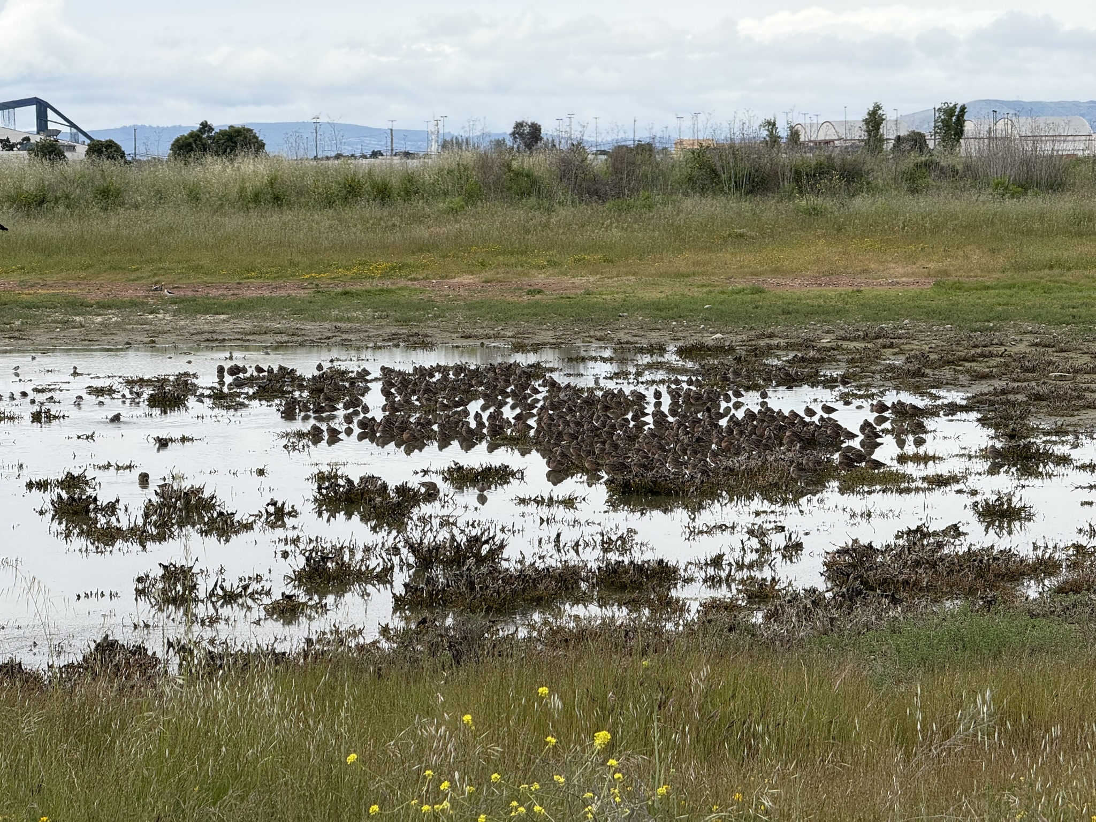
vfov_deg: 12.3
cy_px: 411
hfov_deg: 16.4
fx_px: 3799
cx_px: 548
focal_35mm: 120
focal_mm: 15.66
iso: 50
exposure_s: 1/1481
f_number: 2.8
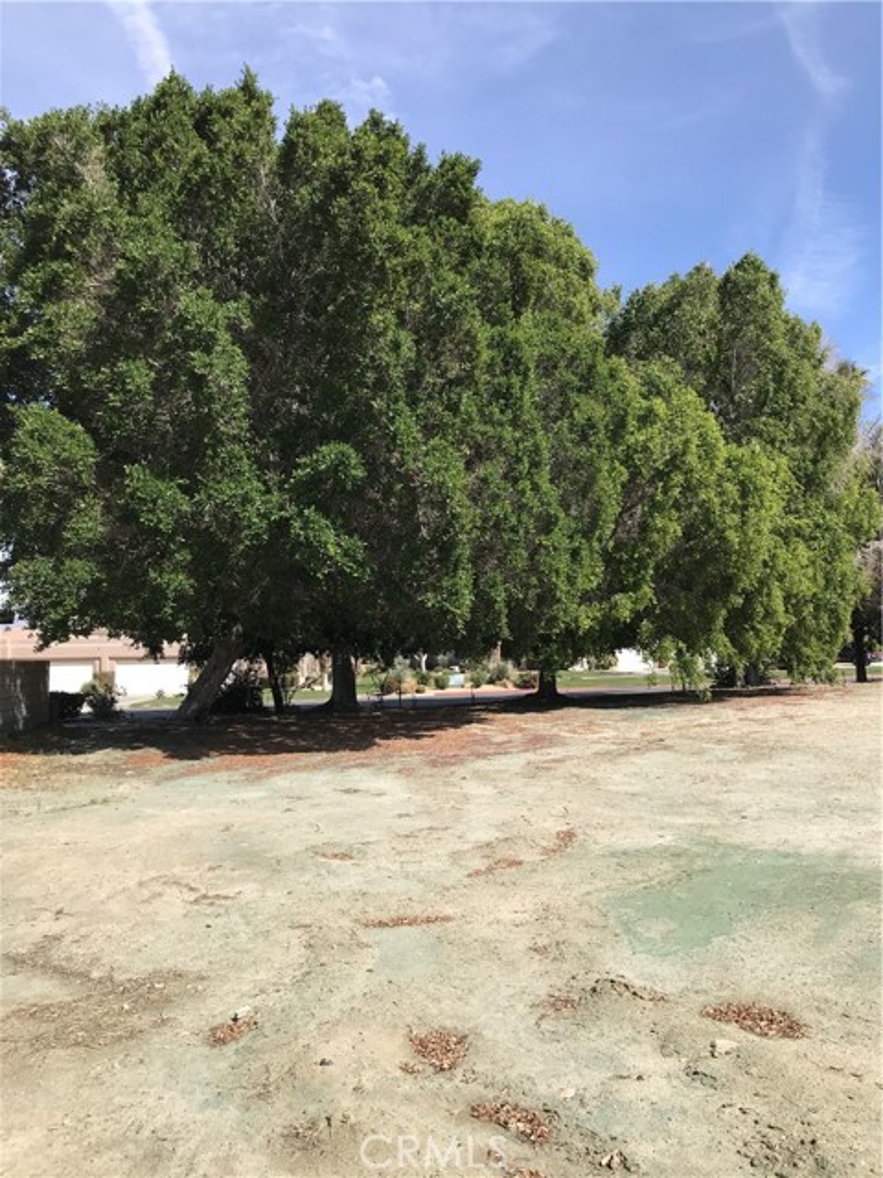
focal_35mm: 28
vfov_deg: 63.4
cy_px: 589
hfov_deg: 49.7
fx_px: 952
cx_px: 442
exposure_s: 1/1916
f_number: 1.8
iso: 20
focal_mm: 3.99
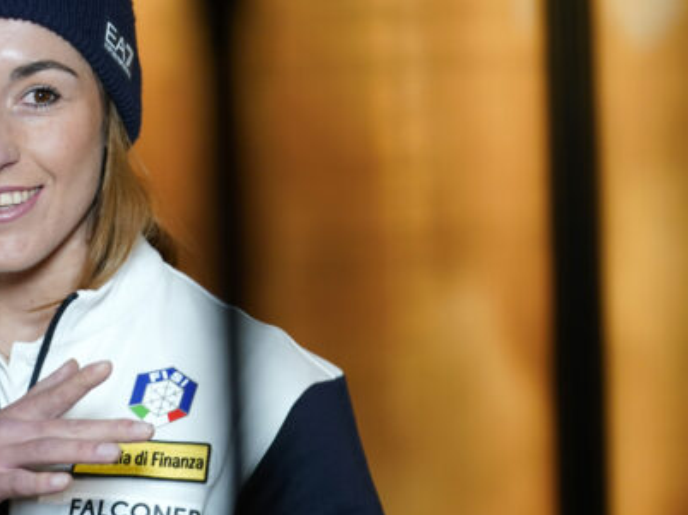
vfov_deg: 9.3
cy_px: 204
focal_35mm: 160
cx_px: 139
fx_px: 3178
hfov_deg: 12.3
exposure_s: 1/400
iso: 2500
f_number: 2.8
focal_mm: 96
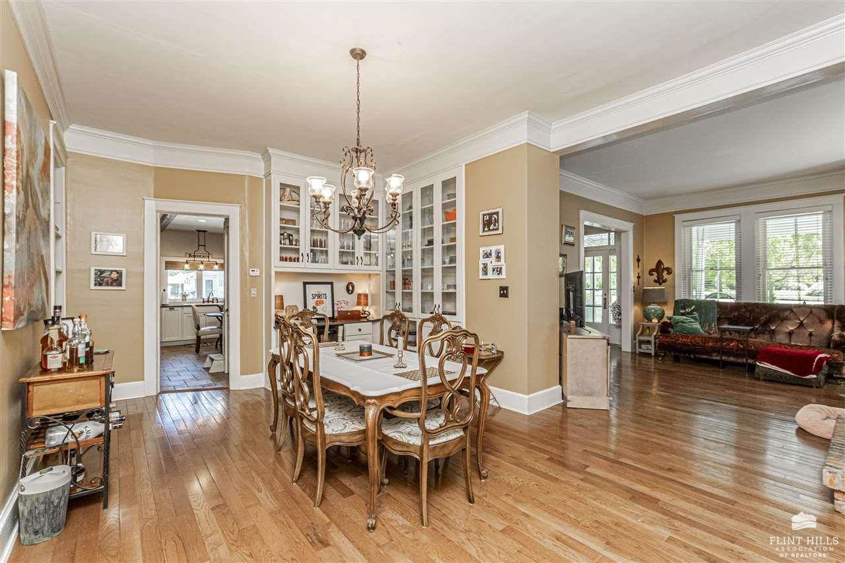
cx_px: 422
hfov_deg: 100.4
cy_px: 282
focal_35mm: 15
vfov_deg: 77.3
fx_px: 352
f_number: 10
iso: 1250
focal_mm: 10
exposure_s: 1/60
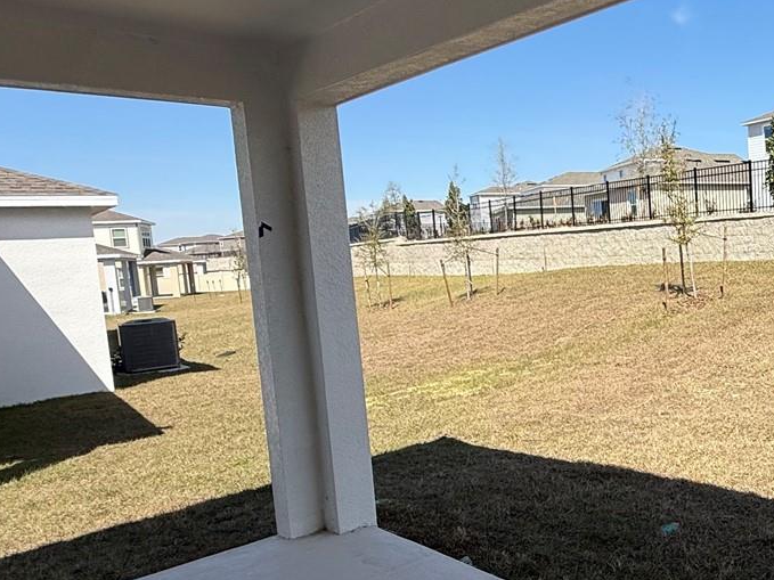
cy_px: 300
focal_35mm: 33
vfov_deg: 42.9
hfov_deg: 47.2
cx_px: 753
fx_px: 738
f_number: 2.2
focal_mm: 2.22
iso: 50
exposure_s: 1/2092
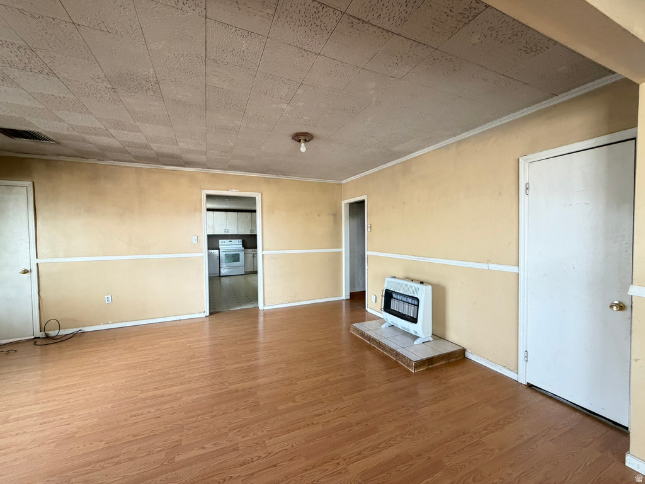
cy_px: 242
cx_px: 322
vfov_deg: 85.7
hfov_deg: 102.1
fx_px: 261
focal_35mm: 14
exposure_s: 1/84
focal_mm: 2.22
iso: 320
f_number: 2.2
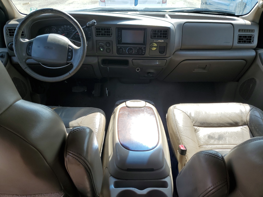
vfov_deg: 53.1
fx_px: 198
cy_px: 98
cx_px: 132
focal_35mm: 26
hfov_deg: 67.3
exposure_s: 1/714
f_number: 1.5
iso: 50
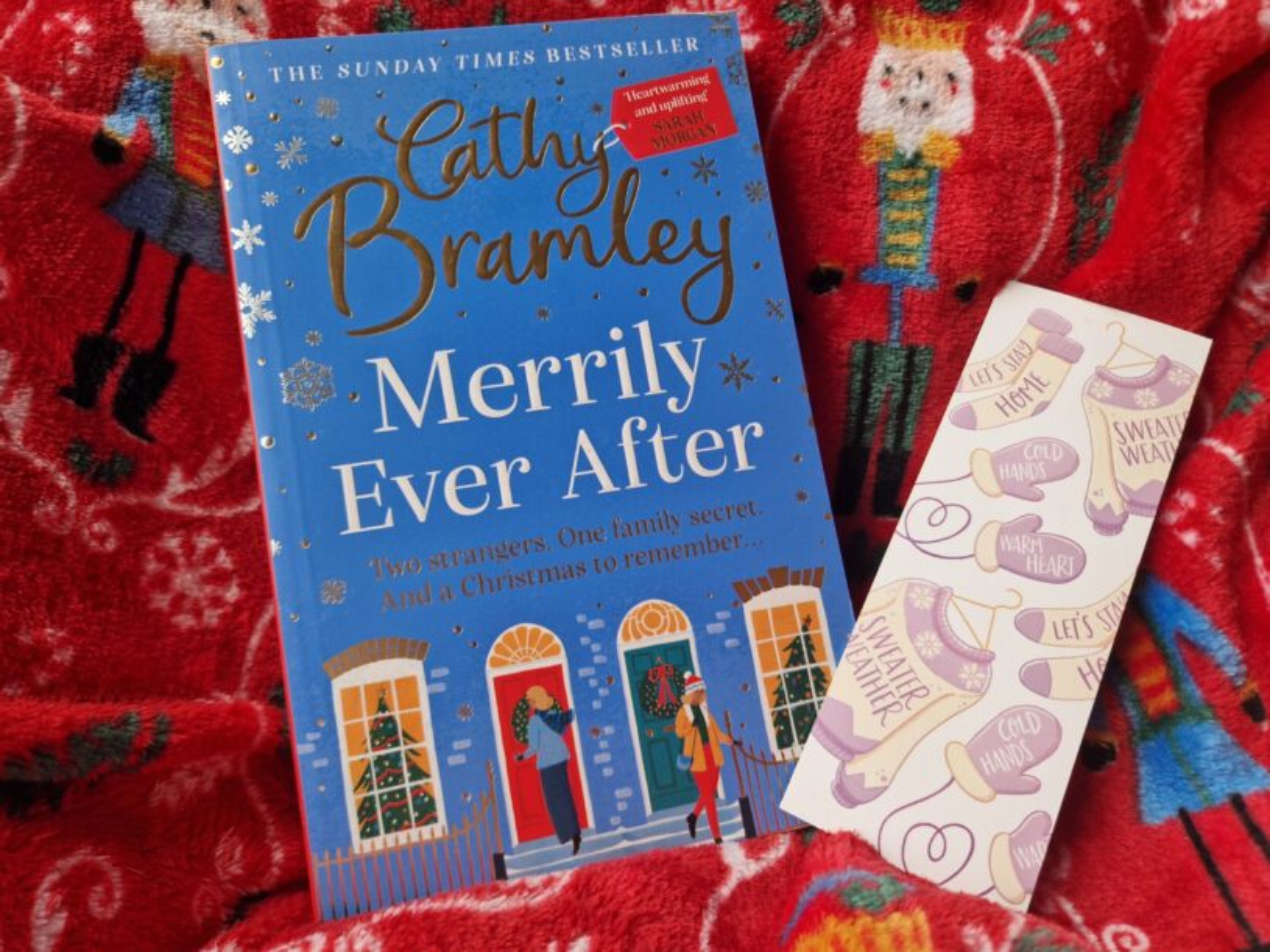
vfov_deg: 58.9
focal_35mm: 23
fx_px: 844
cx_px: 635
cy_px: 476
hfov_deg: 73.9
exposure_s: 1/180
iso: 125
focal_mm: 5.4
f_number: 1.8
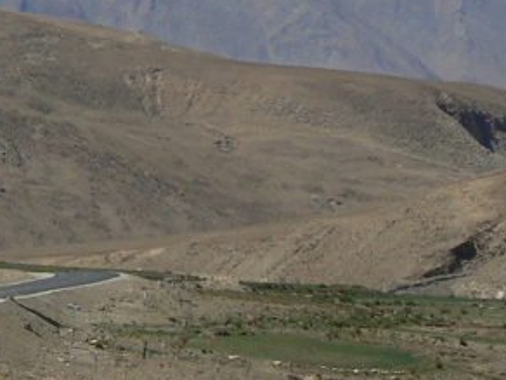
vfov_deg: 2.0
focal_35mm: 758
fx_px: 11080
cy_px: -210
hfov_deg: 2.6
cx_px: -244
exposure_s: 1/500
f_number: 8
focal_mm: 35.9
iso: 80
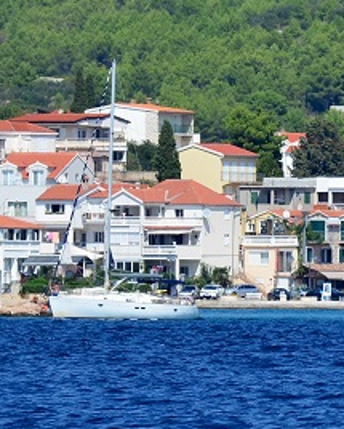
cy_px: 220
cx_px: 482
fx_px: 10961
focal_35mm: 863
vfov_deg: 2.2
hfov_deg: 1.8
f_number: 6.3
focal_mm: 165
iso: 400
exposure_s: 1/2000
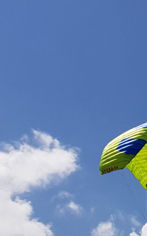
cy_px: 274
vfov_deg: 20.6
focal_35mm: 95
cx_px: 309
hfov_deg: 12.0
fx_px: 609
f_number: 1.7
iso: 40
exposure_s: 1/6768
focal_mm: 4.2
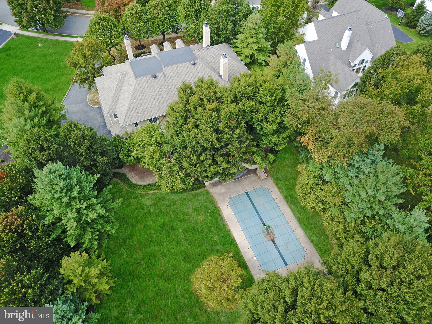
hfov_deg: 67.3
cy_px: 162
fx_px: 324
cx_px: 216
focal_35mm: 26
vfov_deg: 53.1
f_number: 2.2
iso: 100
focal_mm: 4.7
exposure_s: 1/327
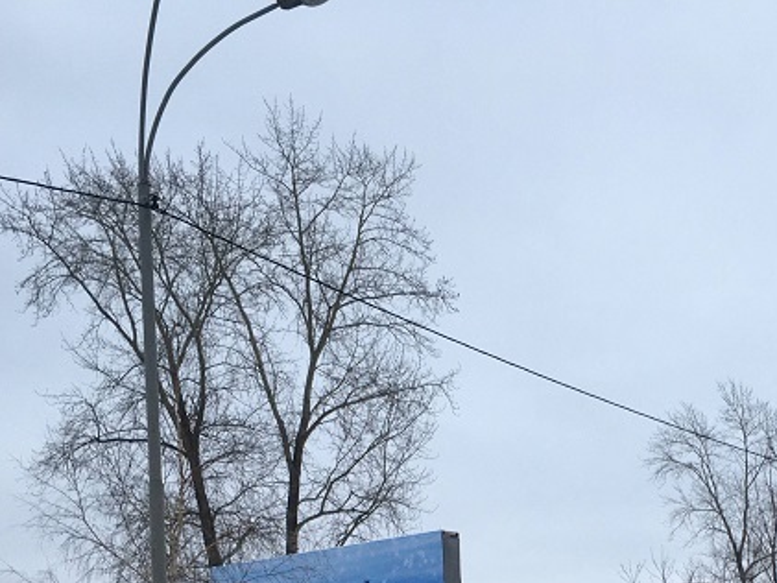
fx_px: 1392
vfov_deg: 22.5
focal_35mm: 62
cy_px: 621
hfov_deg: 30.3
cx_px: 639
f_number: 2.2
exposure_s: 1/100
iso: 40
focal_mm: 4.15
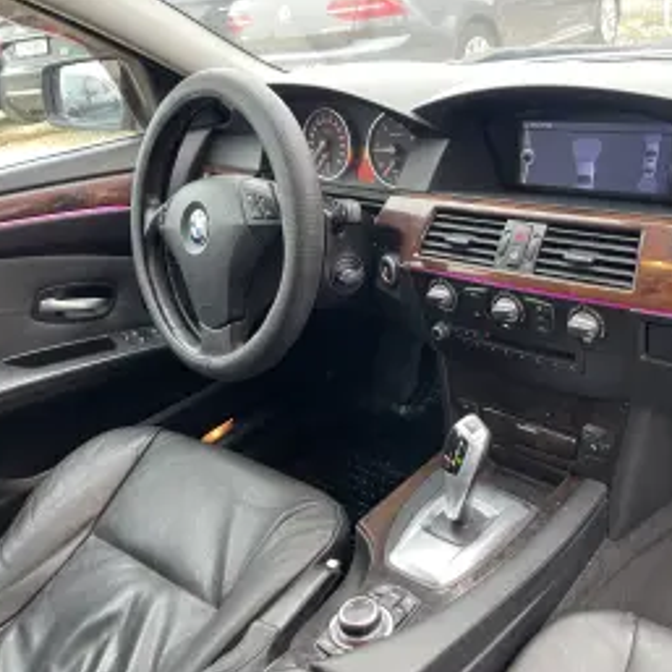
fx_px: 681
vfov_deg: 52.5
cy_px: 348
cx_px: 442
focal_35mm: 31
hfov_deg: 51.7
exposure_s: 1/50
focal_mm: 5.1
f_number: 1.6
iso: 320
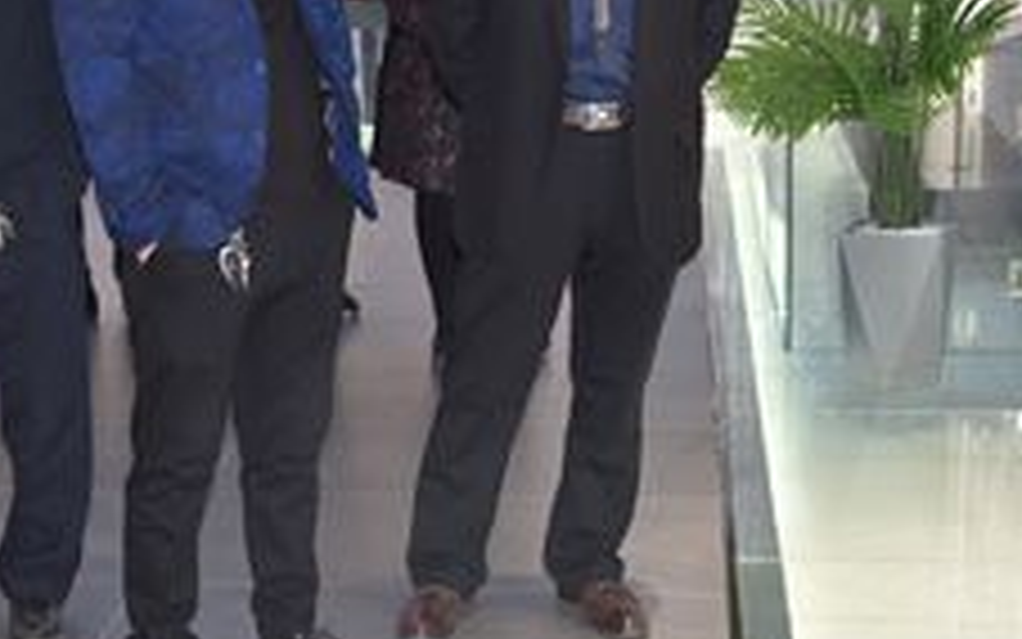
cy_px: 380
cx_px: 180
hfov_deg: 25.6
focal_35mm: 79
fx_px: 2201
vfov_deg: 16.5
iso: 800
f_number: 4.5
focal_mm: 32
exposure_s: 1/80
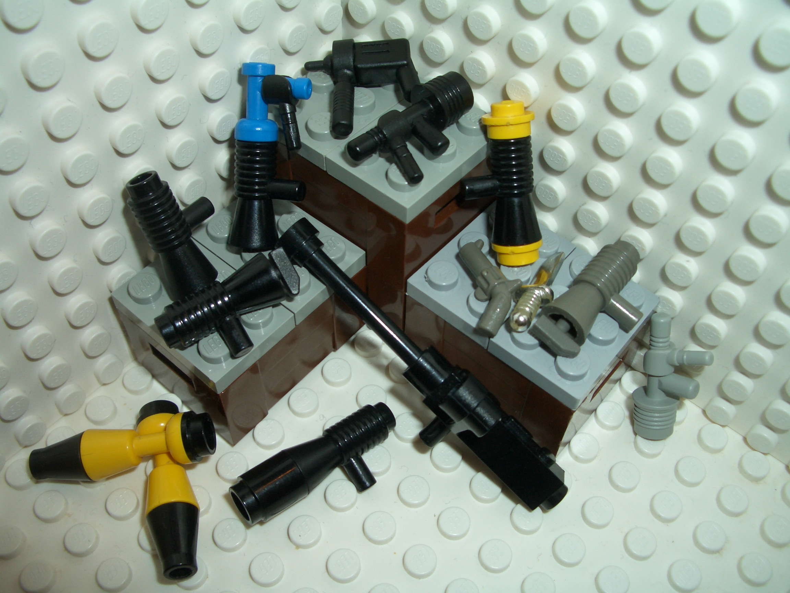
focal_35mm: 35
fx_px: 799
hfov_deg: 52.6
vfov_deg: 40.7
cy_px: 296
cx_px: 395
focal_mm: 5.8
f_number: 4.3
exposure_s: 1/60
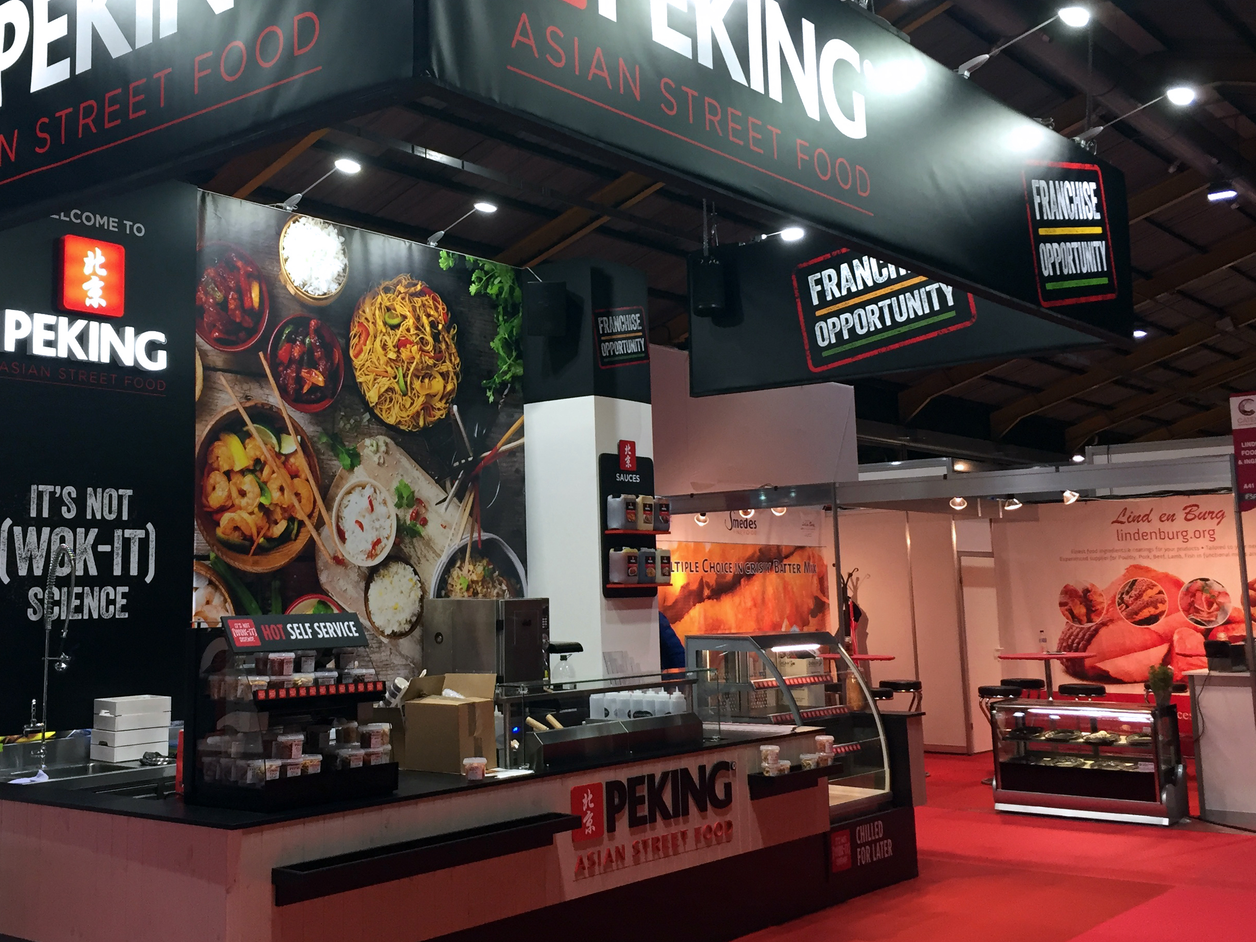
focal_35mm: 39
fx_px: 1415
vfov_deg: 36.8
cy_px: 411
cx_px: 516
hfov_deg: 47.6
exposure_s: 1/33
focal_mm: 4.15
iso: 50
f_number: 2.2
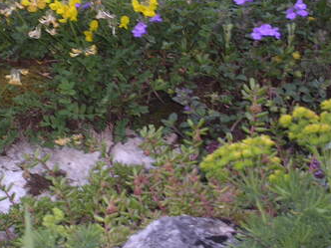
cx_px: 91
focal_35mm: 203
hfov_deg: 9.7
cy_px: 38
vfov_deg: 7.3
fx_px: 1941
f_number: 4.9
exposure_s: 1/30
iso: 100
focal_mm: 17.4
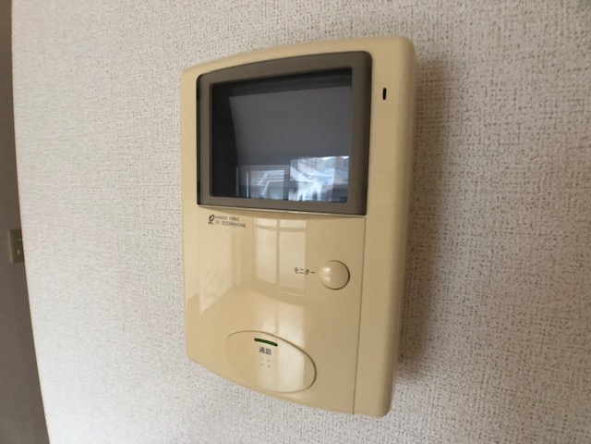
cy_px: 222
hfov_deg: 63.4
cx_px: 296
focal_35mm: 28
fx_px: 478
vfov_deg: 49.7
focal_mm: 4
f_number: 1.8
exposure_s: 1/15
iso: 40
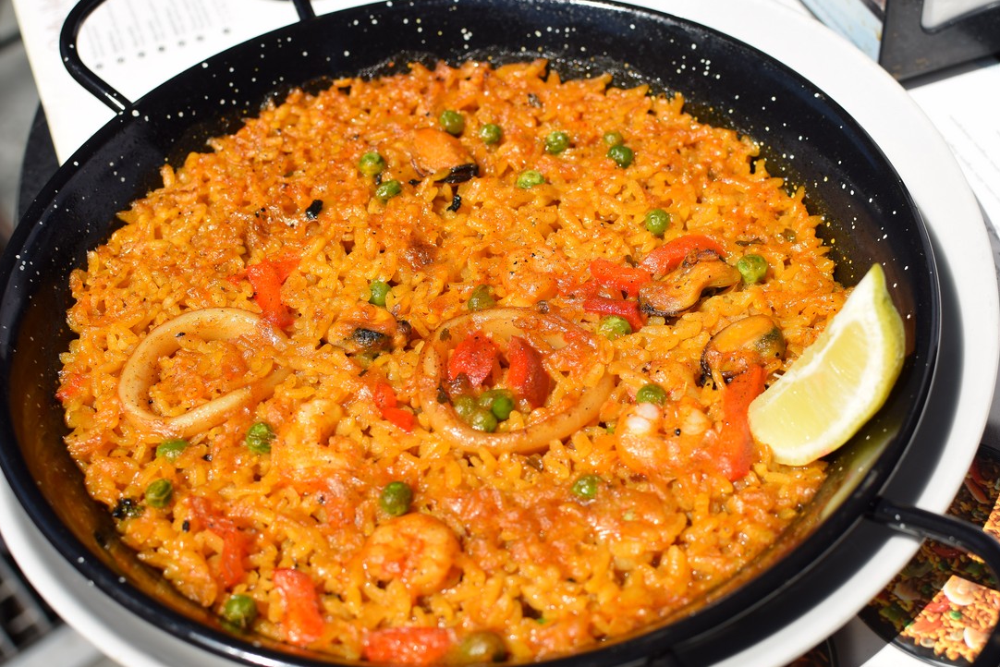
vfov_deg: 24.8
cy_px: 343
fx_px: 1515
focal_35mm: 55
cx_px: 490
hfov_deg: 36.5
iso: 100
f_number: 5.6
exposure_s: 1/800
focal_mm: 35
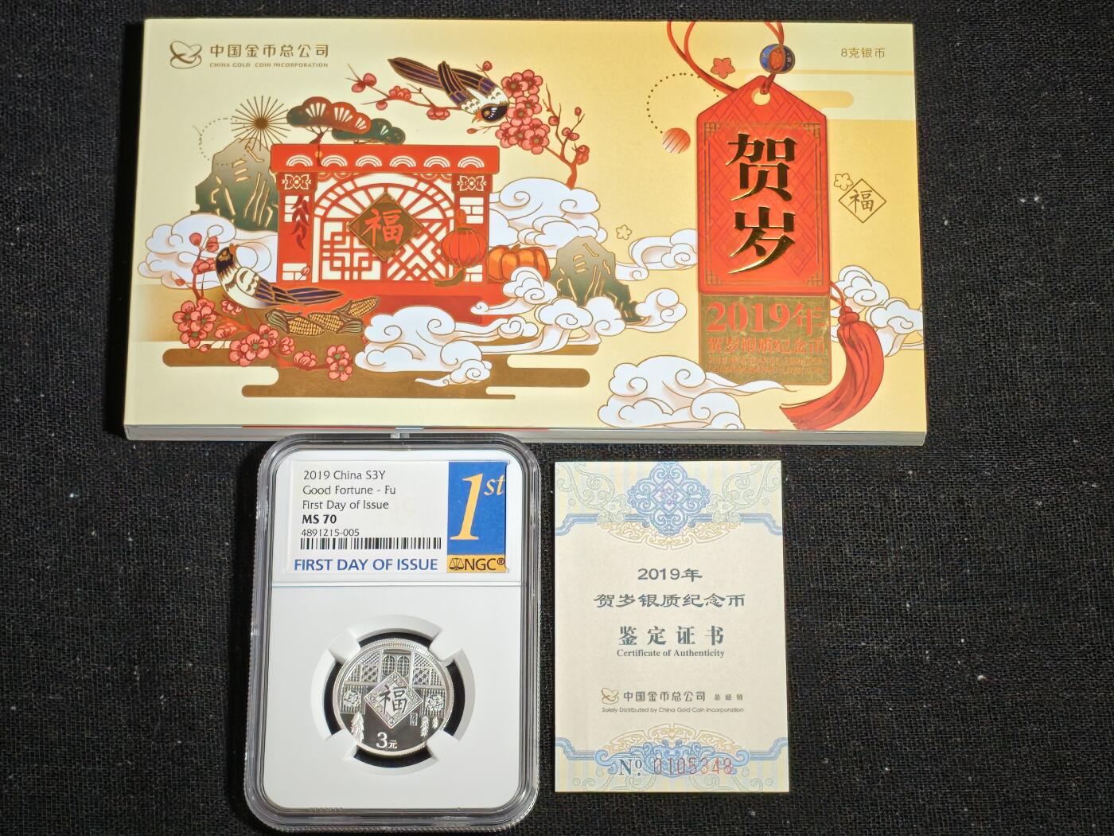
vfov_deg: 15.6
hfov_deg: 20.7
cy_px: 418
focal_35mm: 95
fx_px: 3057
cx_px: 557
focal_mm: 4.94
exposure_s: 1/360
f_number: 1.5
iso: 50
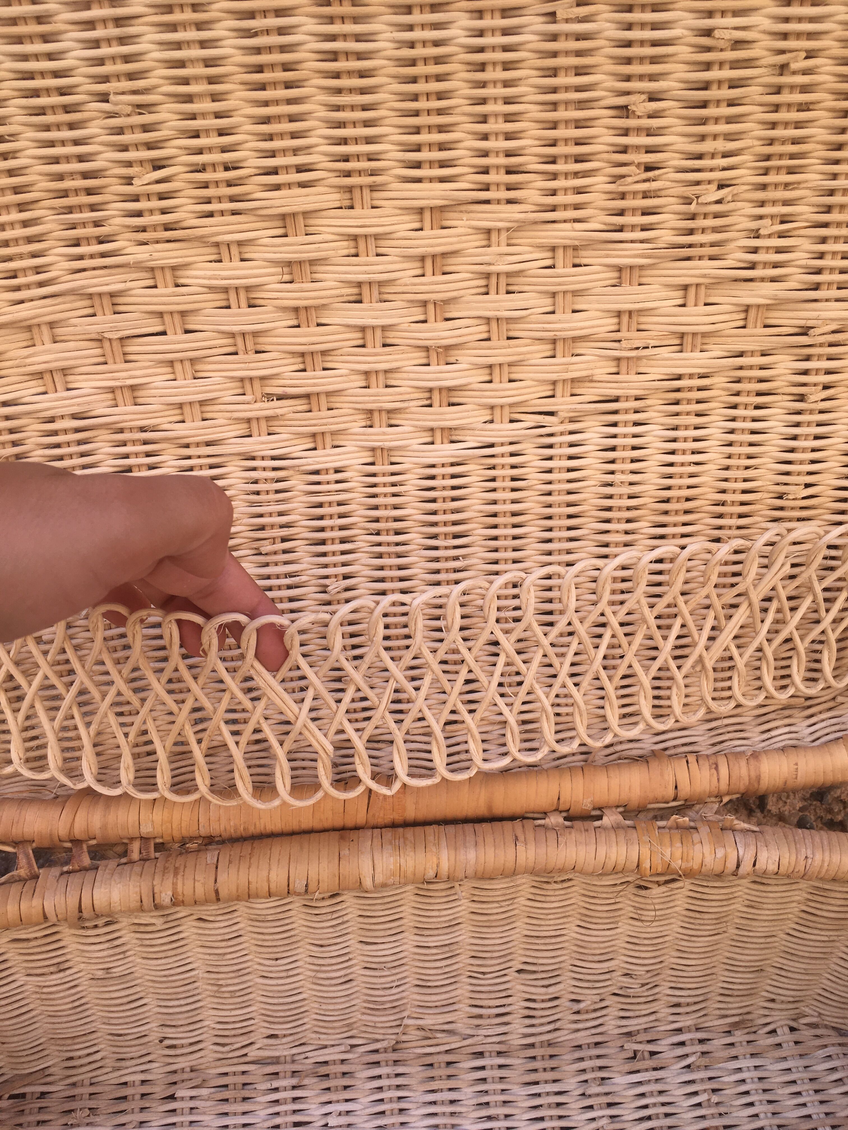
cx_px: 424
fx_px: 947
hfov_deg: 48.2
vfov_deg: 61.7
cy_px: 565
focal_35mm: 29
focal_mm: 4.15
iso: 25
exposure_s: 1/288
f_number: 2.2
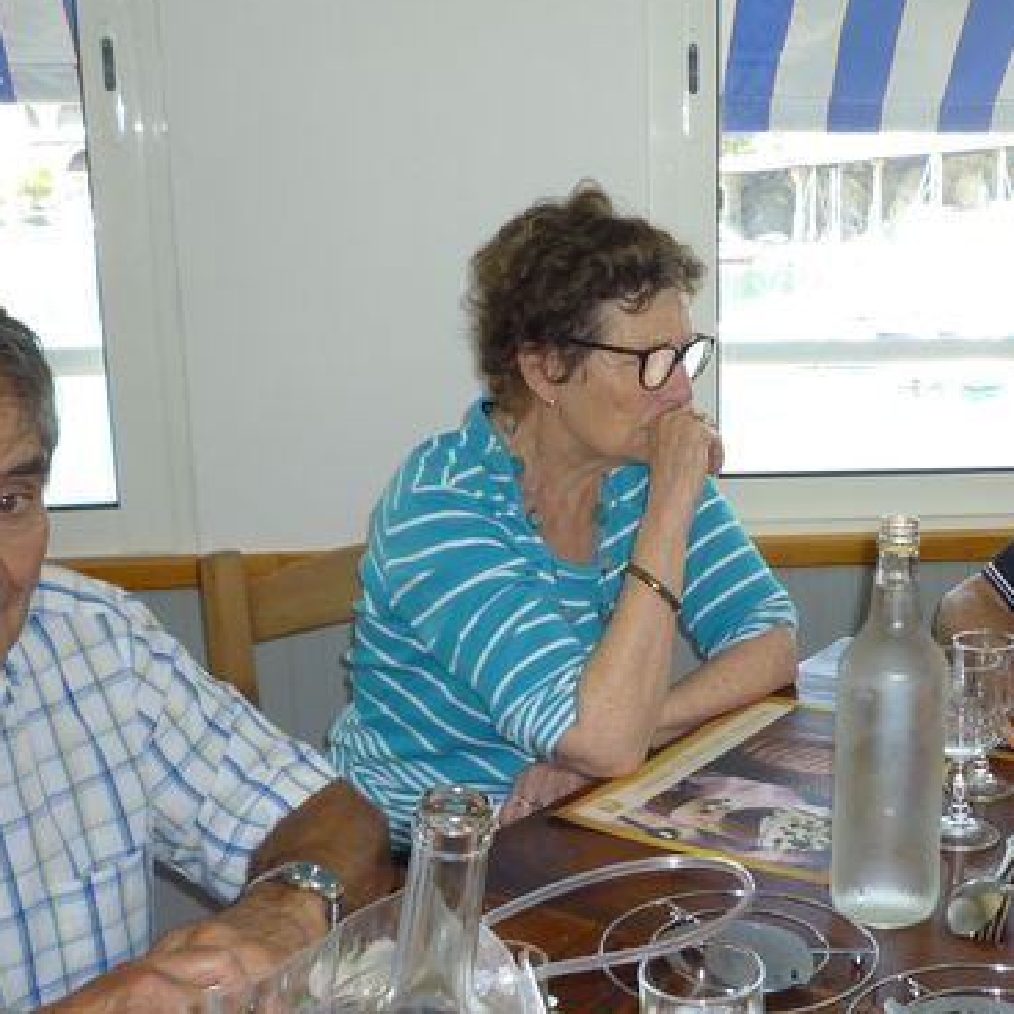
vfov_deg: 35.3
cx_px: 744
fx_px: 1591
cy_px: 587
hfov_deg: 34.7
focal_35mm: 48
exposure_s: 1/80
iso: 100
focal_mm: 4.4
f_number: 2.8
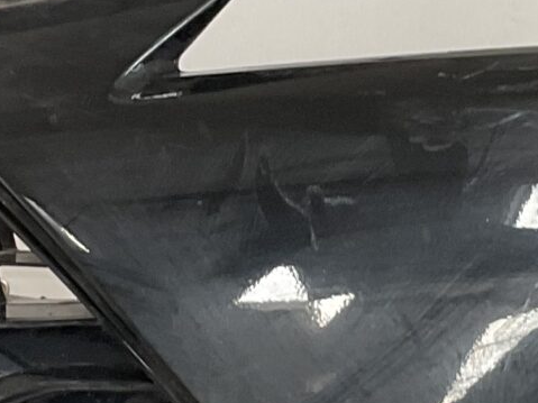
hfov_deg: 12.7
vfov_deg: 9.6
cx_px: 294
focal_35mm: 155
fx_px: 2408
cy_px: 221
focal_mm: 3
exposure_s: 1/60
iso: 40
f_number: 1.8
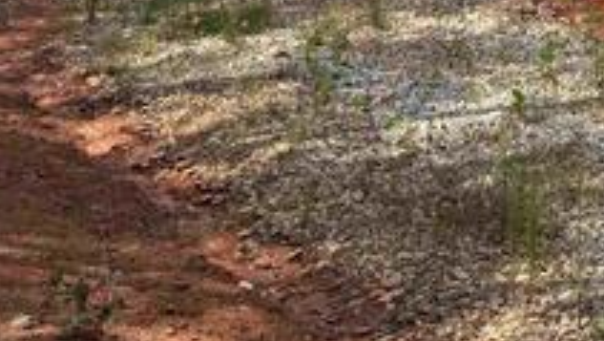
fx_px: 1378
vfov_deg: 12.8
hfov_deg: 23.3
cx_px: 661
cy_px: -272
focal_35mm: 86
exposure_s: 1/1799
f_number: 1.6
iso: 50
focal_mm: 5.96
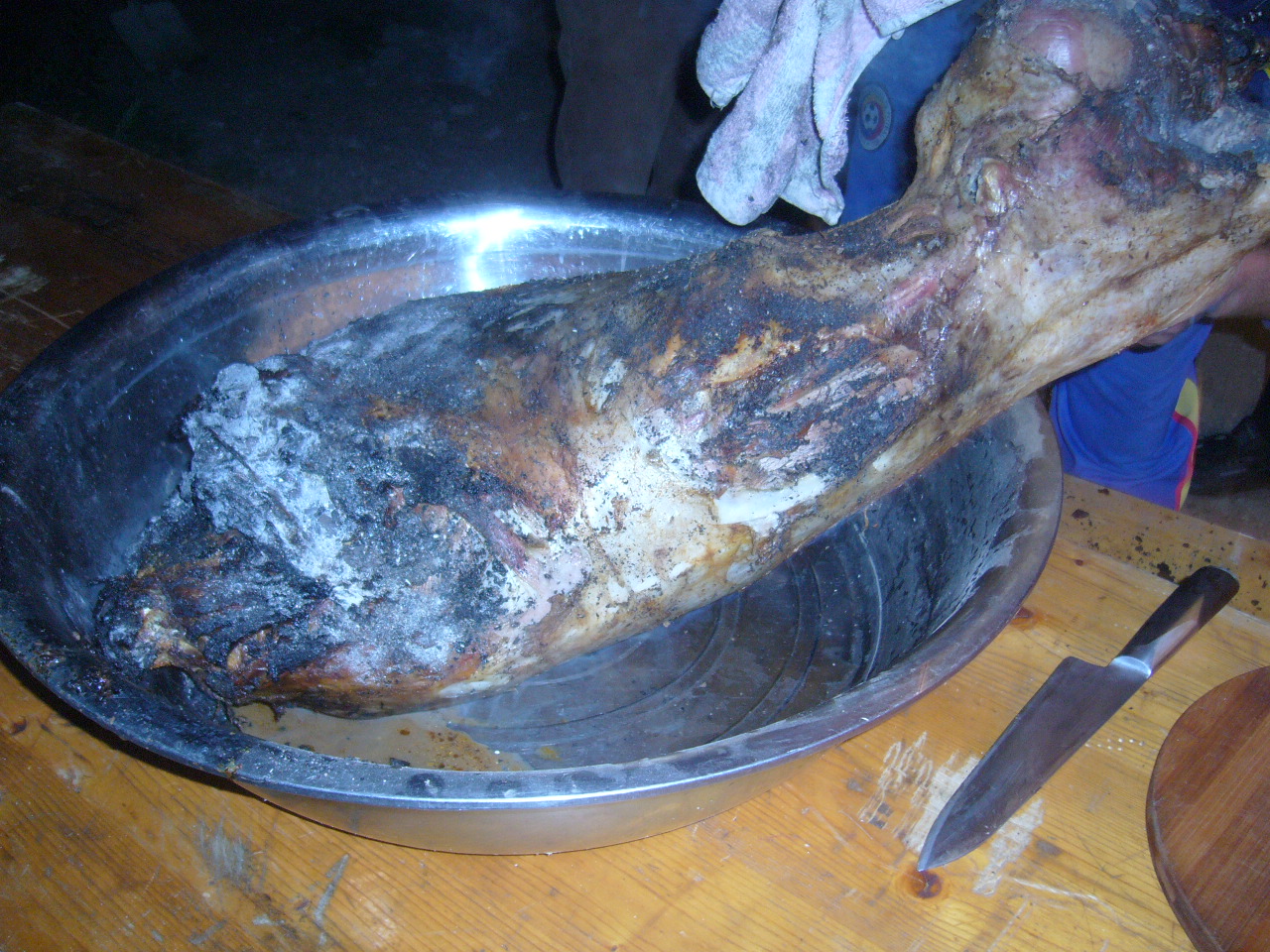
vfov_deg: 40.7
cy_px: 476
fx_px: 1284
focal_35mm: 35
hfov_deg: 52.6
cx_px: 635
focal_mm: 5.8
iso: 100
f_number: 2.8
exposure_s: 1/8
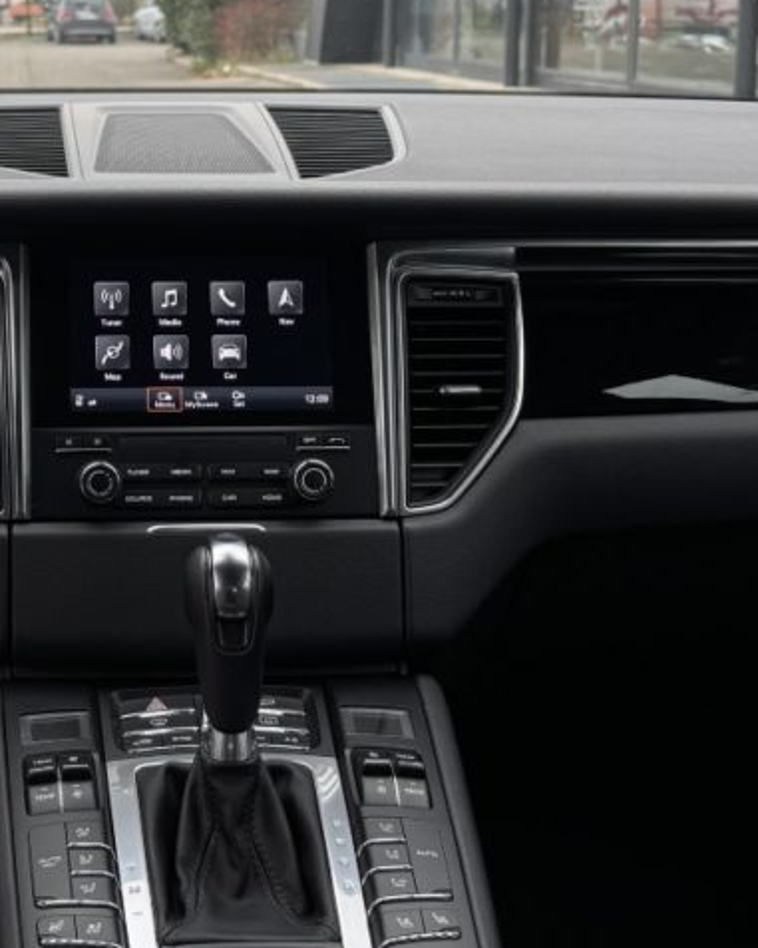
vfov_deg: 31.7
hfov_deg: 25.1
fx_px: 1654
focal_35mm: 59
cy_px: 309
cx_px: 95
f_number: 1.78
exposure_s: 1/125
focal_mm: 6.76
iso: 64
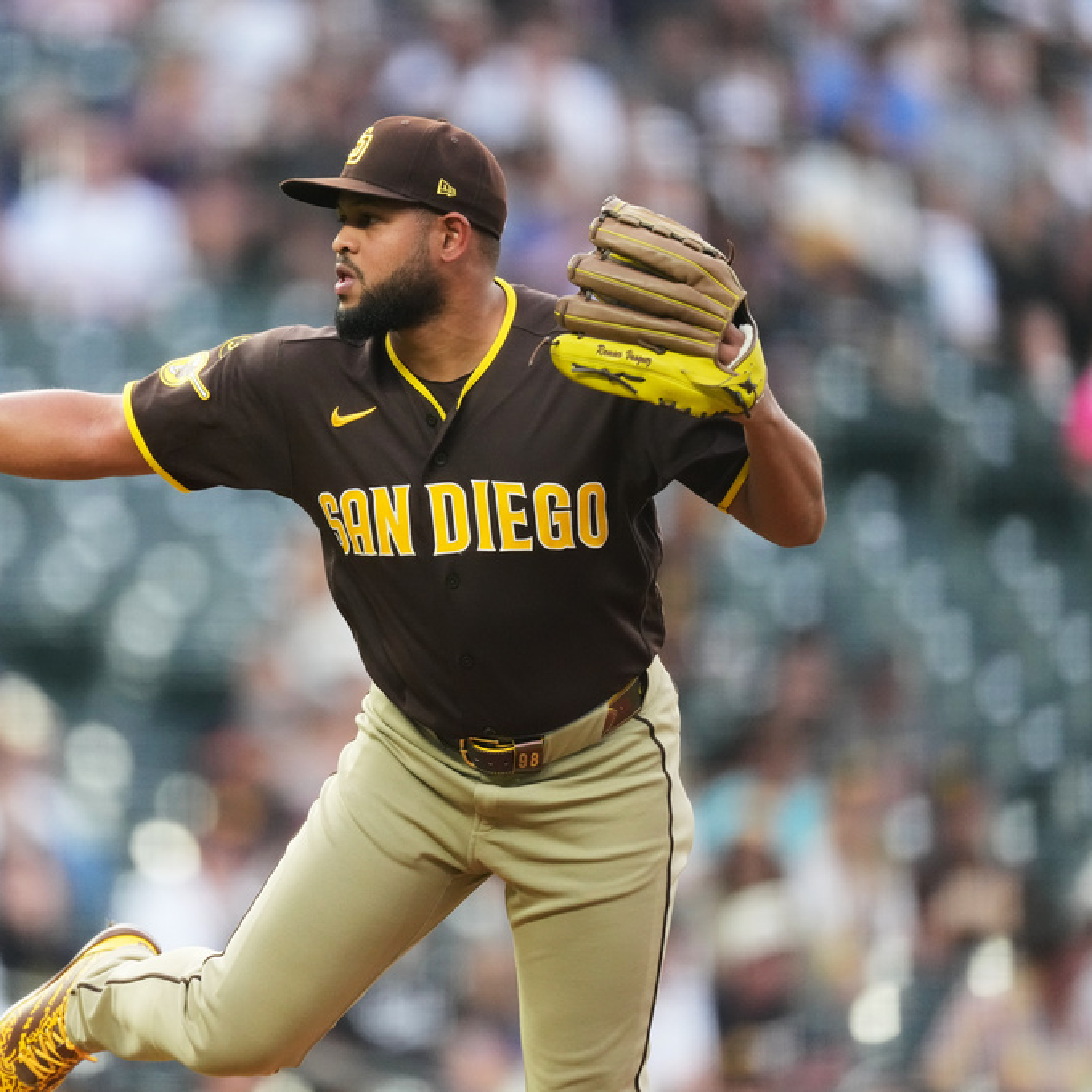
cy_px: 546
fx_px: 27410
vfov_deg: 2.3
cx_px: 451
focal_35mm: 768
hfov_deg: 2.3
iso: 4000
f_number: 4
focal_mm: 600
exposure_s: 1/2000
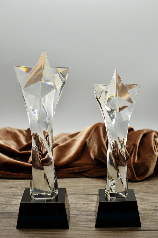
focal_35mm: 72
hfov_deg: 18.8
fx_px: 476
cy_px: 119
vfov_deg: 28.1
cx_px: 79
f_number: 5.6
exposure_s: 1/60
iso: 250
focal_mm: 48
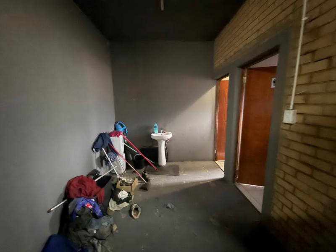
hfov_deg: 102.1
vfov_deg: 85.7
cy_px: 126
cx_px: 168
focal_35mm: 14
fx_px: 136
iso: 1600
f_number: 2.2
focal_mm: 2.22
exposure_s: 1/13
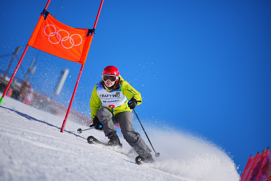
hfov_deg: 10.9
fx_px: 1415
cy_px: 90
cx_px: 136
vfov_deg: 7.3
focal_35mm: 188
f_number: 2.8
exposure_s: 1/4000
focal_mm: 188
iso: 100
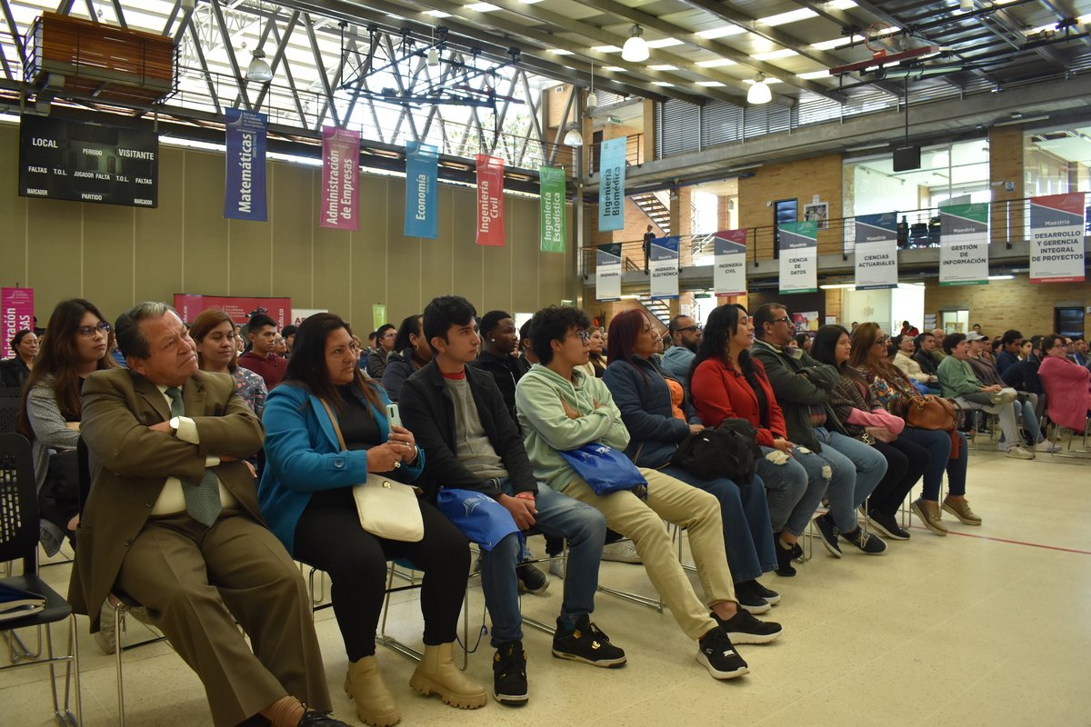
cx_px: 546
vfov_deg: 47.9
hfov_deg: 67.4
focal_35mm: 27
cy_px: 364
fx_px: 818
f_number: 4.5
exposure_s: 1/80
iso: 800
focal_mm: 18
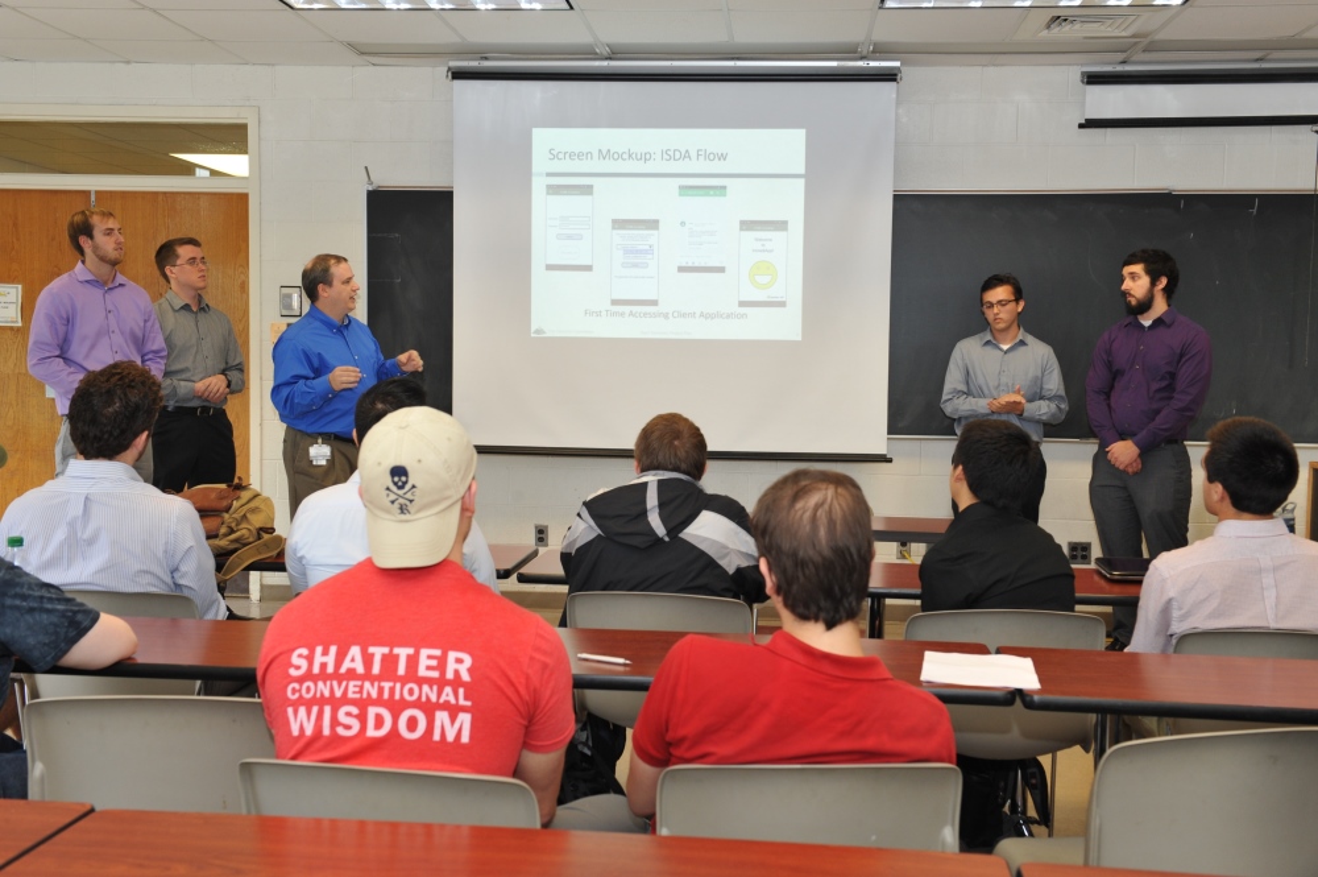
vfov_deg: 33.3
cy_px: 438
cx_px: 659
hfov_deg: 48.5
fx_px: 1463
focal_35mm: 40
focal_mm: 40
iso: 1000
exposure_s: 1/80
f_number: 7.1
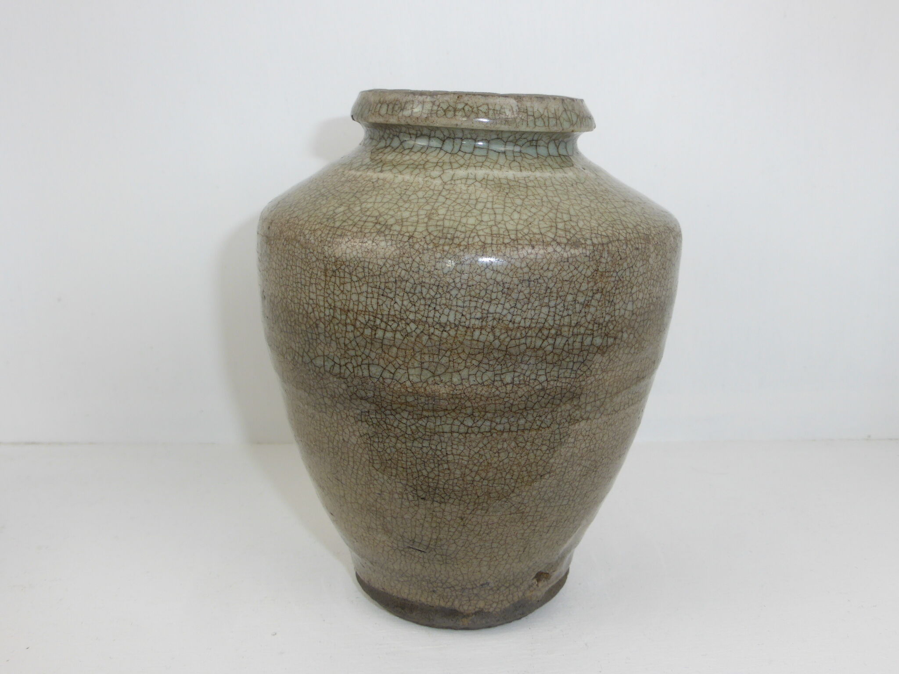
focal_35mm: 34
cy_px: 337
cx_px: 450
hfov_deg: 54.0
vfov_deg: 41.8
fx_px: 883
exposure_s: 1/80
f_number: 3.7
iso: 100
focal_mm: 6.1
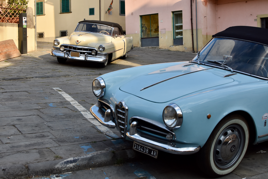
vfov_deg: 25.8
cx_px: 134
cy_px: 90
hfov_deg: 37.8
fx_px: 391
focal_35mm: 52
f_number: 8
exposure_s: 1/500
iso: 400
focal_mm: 35
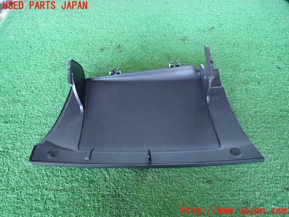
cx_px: 144
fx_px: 209
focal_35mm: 25
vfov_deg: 54.9
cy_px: 108
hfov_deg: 69.4
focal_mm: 4.5
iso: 250
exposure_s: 1/30
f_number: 2
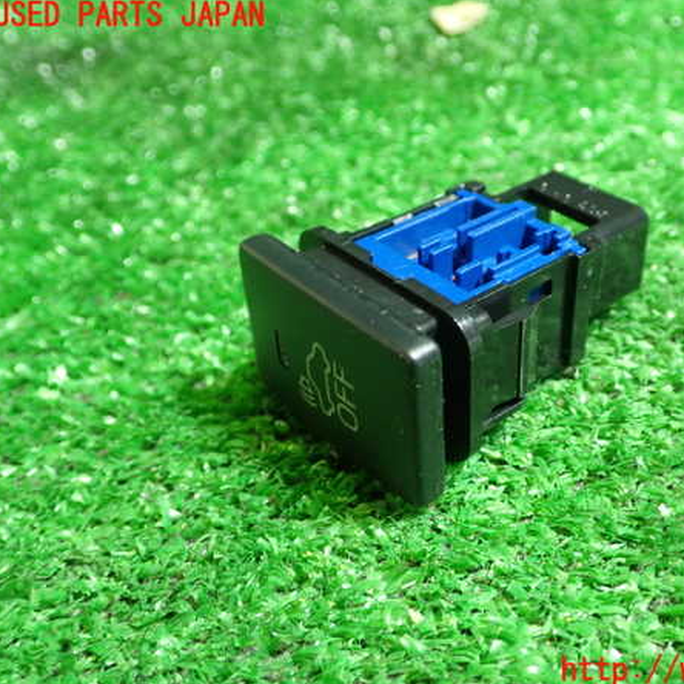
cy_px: 344
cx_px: 447
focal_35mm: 43
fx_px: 961
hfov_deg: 38.8
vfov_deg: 39.2
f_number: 2.5
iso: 800
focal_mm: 6.37
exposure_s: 1/40
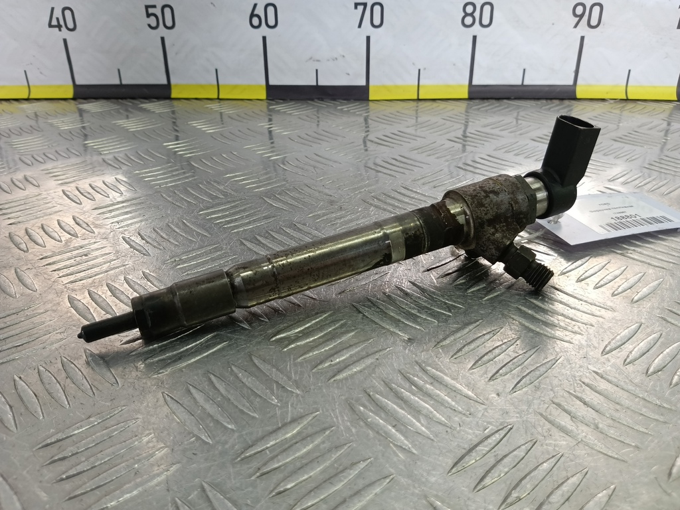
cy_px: 255
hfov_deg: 65.3
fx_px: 530
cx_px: 340
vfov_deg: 51.4
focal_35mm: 27
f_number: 1.6
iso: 119
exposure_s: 1/100
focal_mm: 4.11
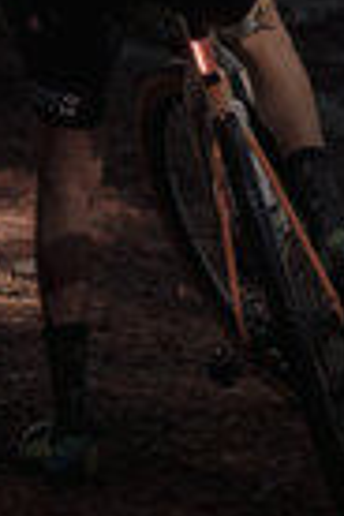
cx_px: 267
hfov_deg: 4.2
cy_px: -22
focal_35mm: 330
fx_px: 4730
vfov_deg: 6.2
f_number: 4
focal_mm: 114
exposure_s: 1/1600
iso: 500
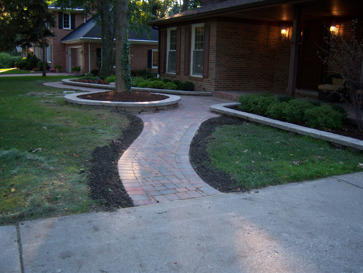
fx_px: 378
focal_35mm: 36
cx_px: 182
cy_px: 136
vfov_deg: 39.7
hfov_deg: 51.4
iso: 80
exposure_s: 1/60
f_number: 2.8
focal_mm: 7.5
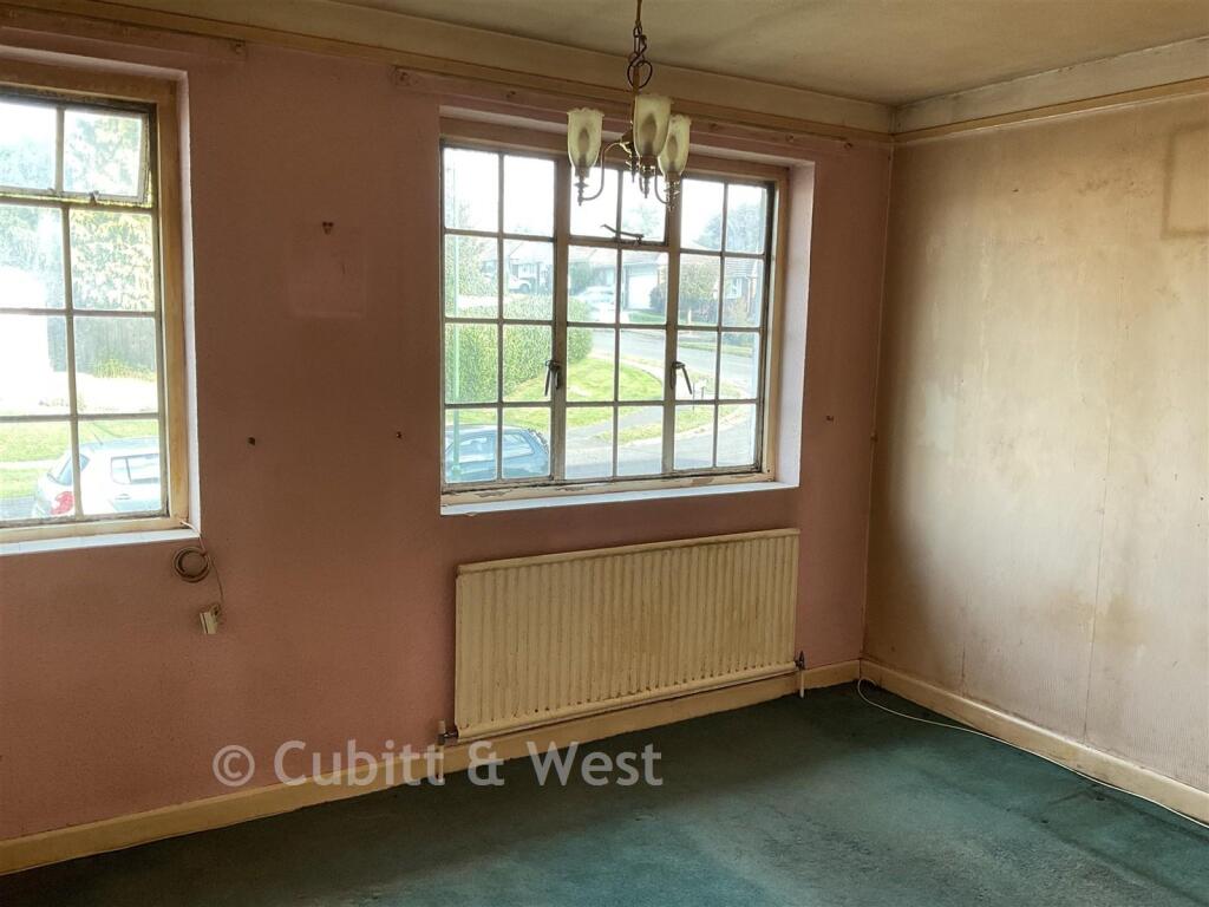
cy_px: 454
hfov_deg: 61.7
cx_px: 604
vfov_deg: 48.2
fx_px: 1013
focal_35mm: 29
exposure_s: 1/122
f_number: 1.8
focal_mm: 3
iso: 64
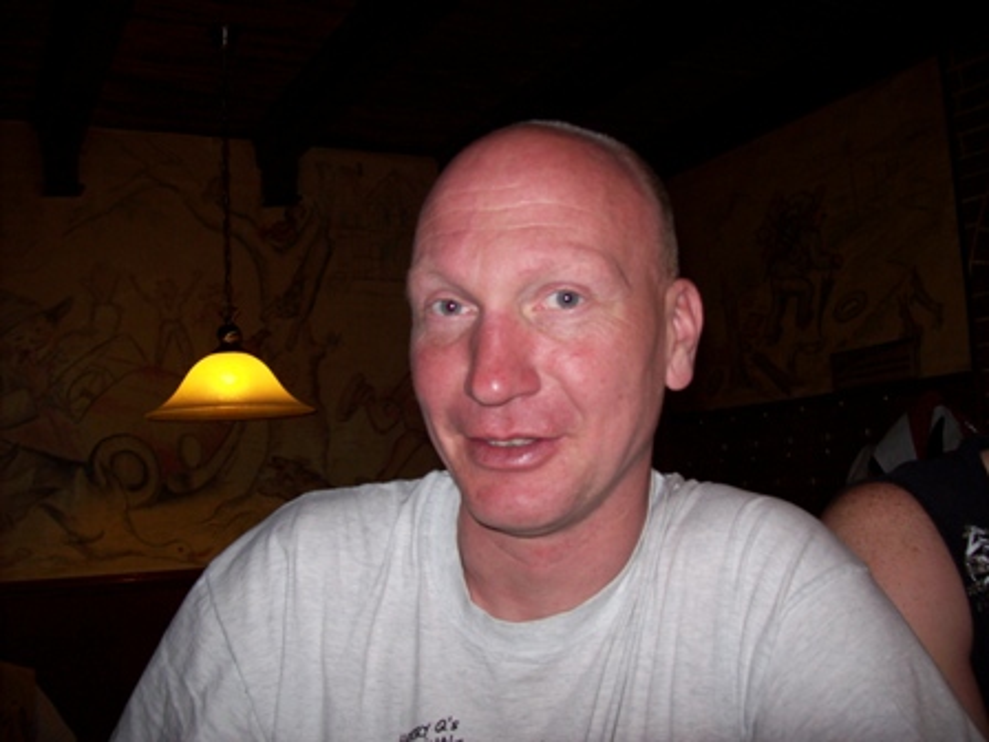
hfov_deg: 51.4
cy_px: 371
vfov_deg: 39.7
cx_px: 494
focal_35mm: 36
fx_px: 1029
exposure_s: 1/64
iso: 80
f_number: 2.7
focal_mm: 6
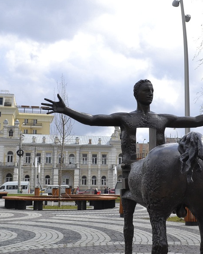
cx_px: 123
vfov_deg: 38.8
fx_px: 360
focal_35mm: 48
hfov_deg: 31.4
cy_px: 124
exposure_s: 1/250
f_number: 8
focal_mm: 20
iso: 100
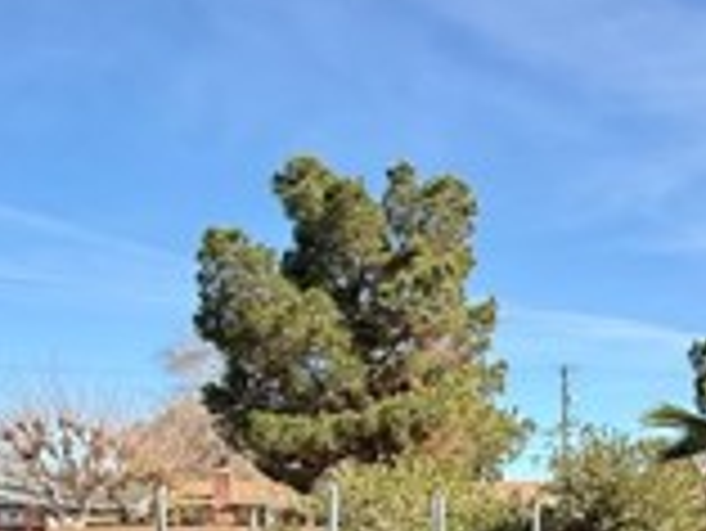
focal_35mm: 57
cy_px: 626
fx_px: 1163
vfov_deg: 23.6
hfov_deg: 29.0
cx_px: 854
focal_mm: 2.22
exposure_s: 1/1167
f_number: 2.2
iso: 50
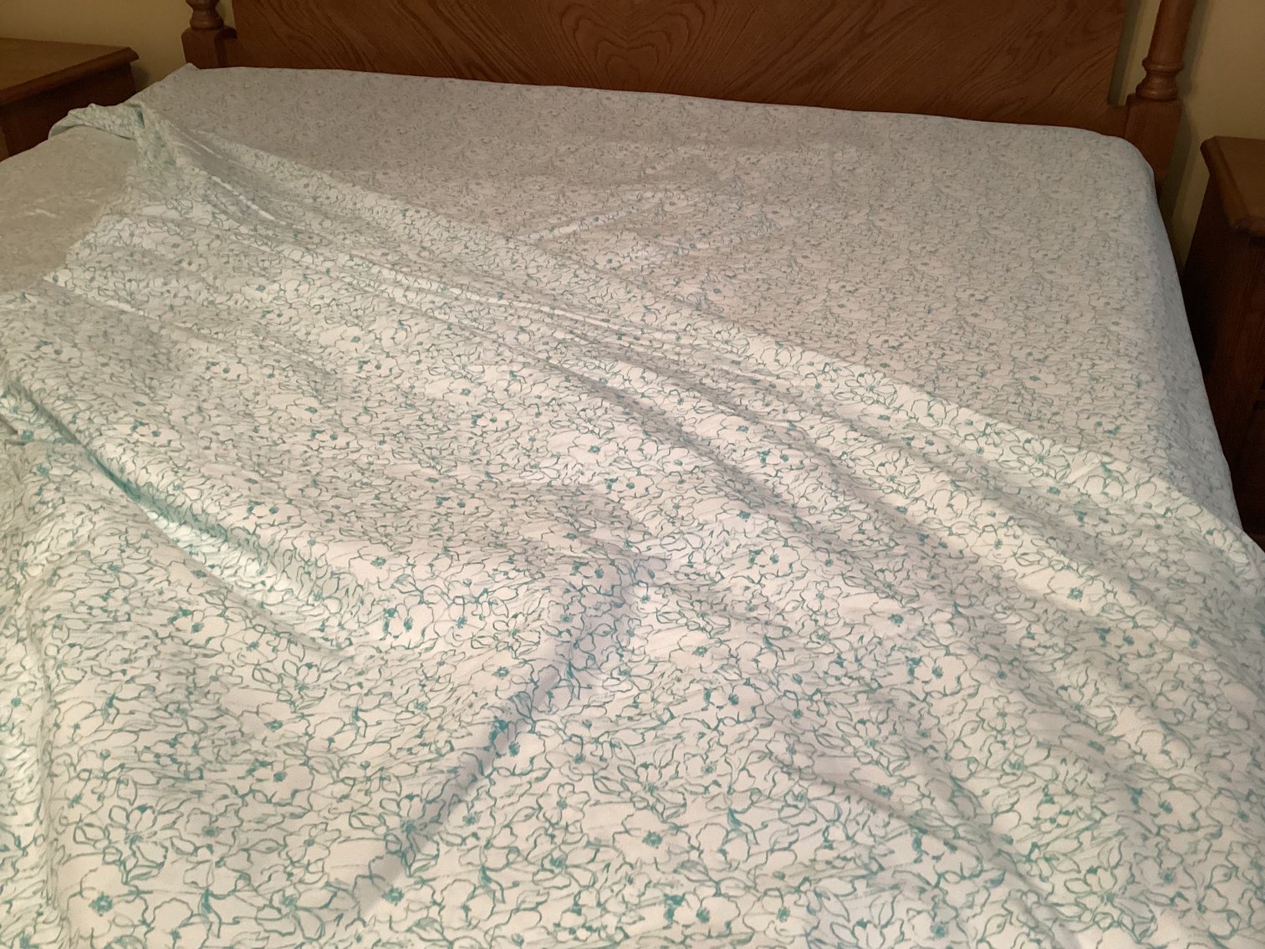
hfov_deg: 58.3
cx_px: 632
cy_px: 474
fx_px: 1133
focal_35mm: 31
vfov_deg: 45.4
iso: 200
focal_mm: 3.3
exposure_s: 1/60
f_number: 2.4
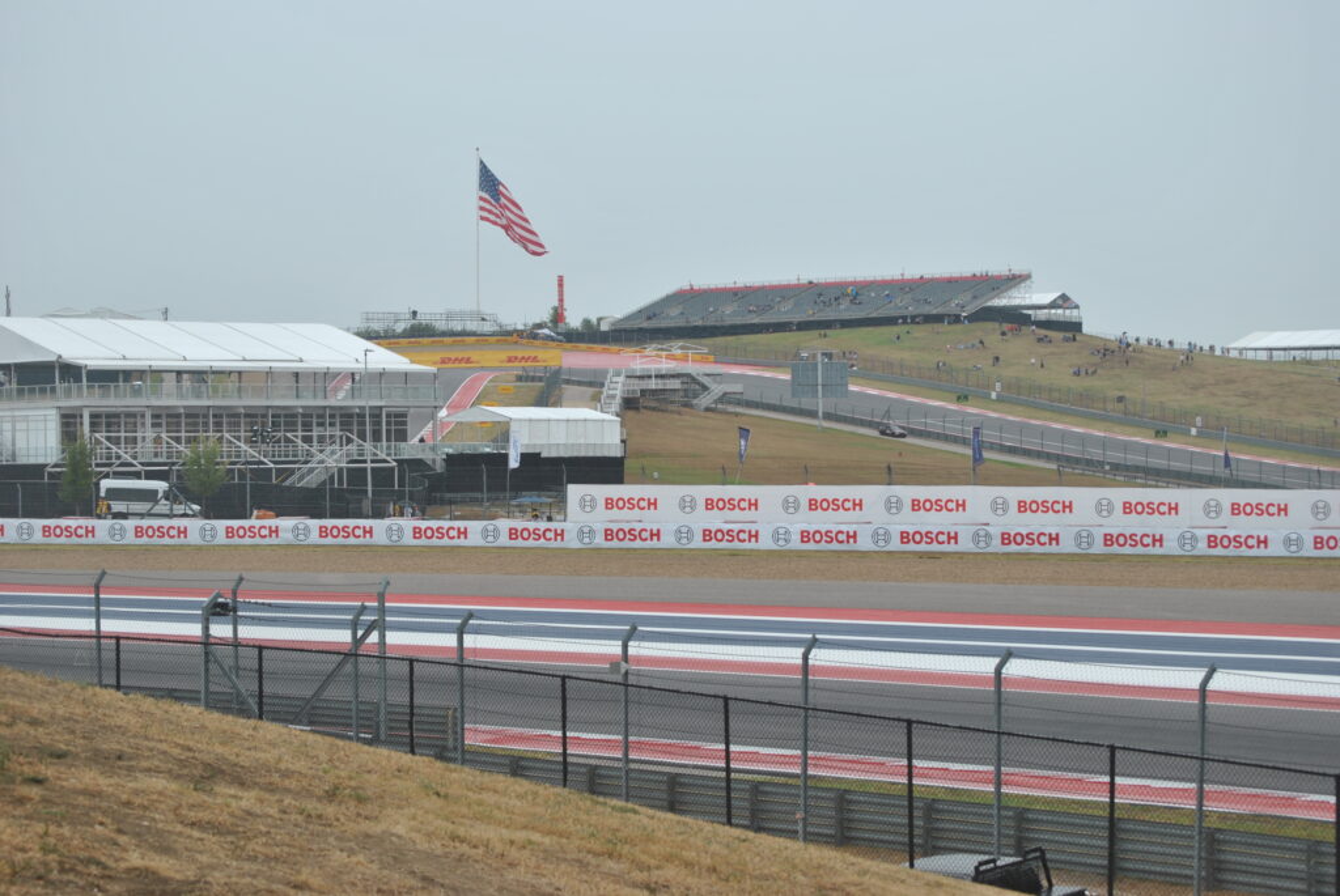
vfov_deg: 16.6
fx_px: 3074
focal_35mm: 82
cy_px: 448
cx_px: 670
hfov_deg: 24.6
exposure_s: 1/160
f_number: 6.3
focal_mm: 55
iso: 100
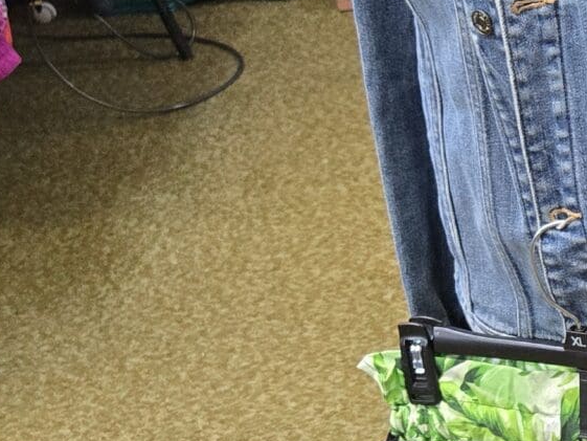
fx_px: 1781
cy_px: 369
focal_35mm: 105
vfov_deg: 14.0
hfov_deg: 17.3
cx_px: 822
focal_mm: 5.4
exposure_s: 1/120
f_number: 1.8
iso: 320
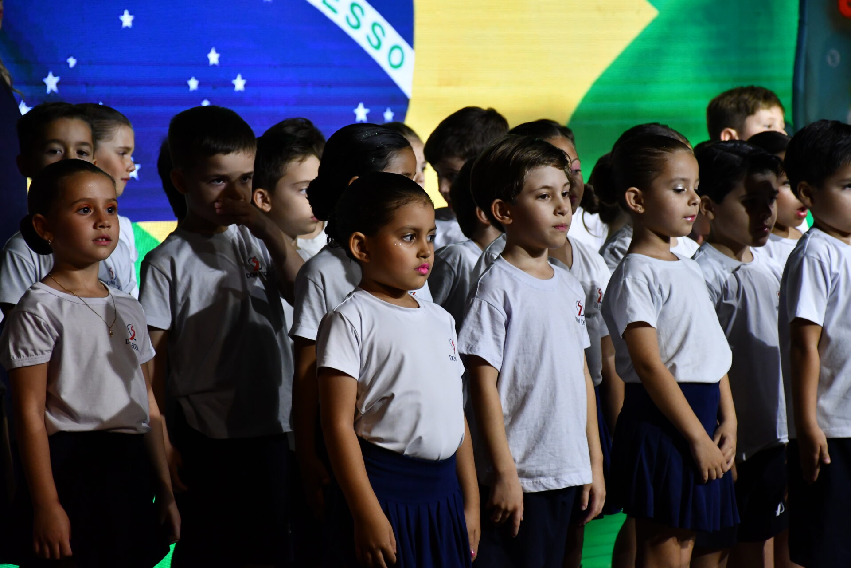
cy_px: 284
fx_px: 3546
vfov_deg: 9.1
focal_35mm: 150
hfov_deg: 13.7
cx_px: 426
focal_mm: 100
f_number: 5.6
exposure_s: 1/250
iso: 2800
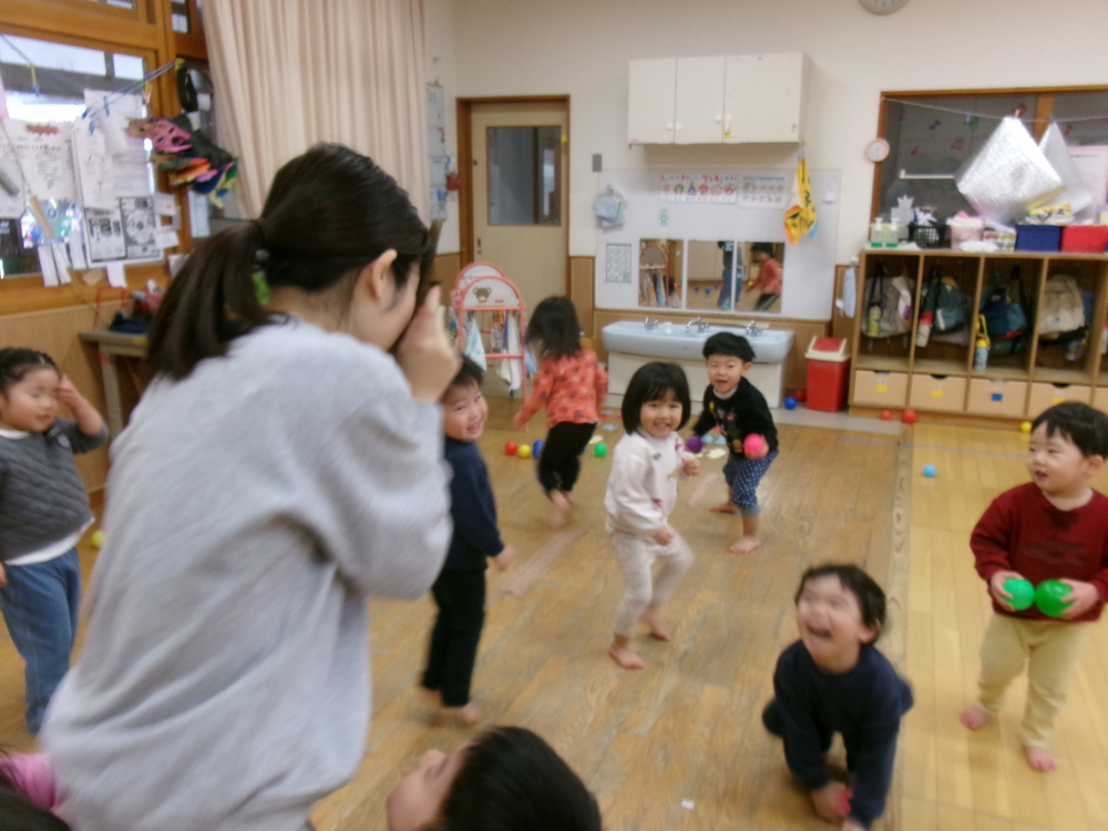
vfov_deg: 49.7
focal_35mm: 28
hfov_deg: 63.4
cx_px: 554
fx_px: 896
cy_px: 416
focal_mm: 5.1
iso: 232
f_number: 3.9
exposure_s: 1/34
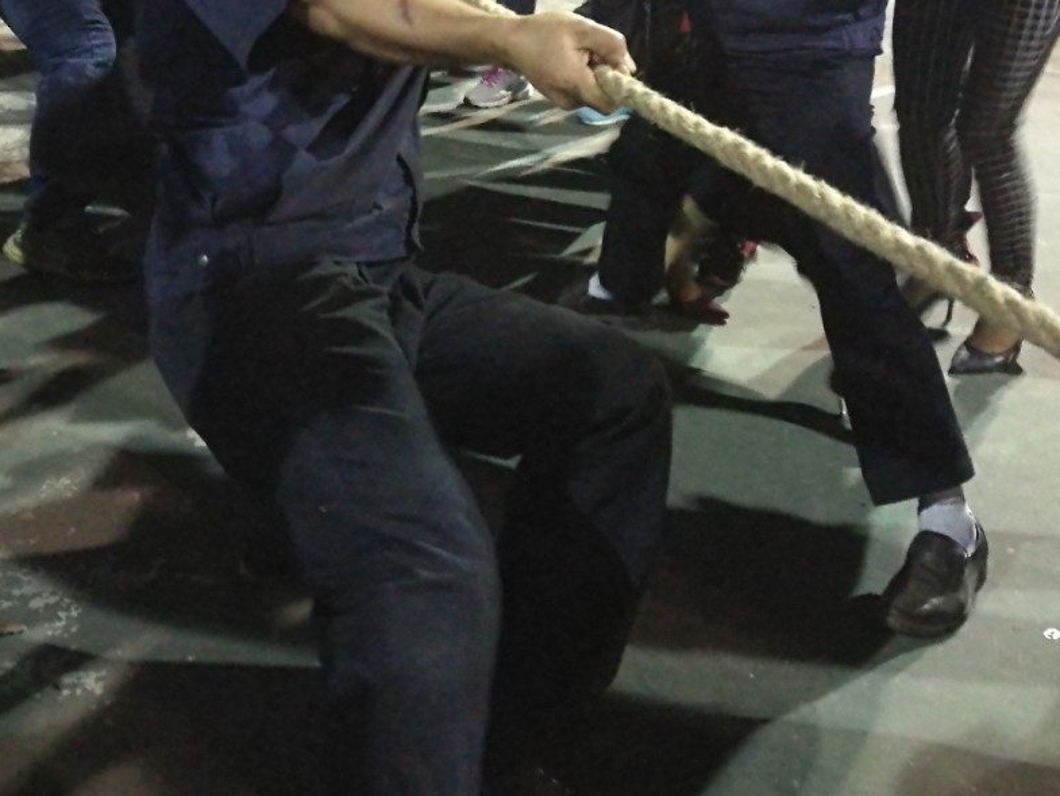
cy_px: 22
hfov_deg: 34.9
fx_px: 1684
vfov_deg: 25.4
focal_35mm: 55
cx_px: 447
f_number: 2.2
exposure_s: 1/16.7
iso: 1600
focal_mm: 4.5
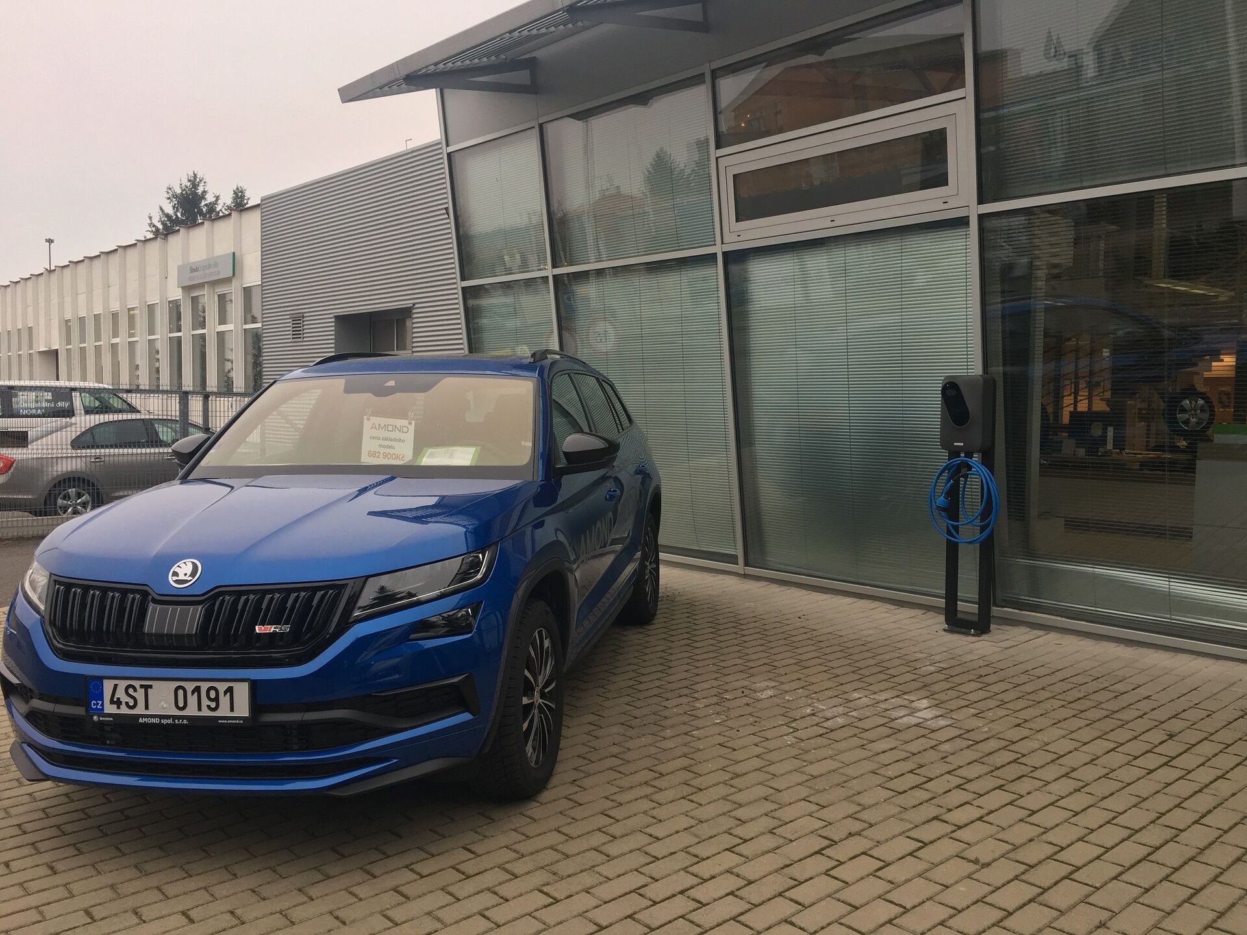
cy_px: 468
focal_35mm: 29
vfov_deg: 48.2
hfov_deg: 61.7
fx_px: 1045
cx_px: 624
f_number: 2.2
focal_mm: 4.15
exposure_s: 1/100
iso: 40
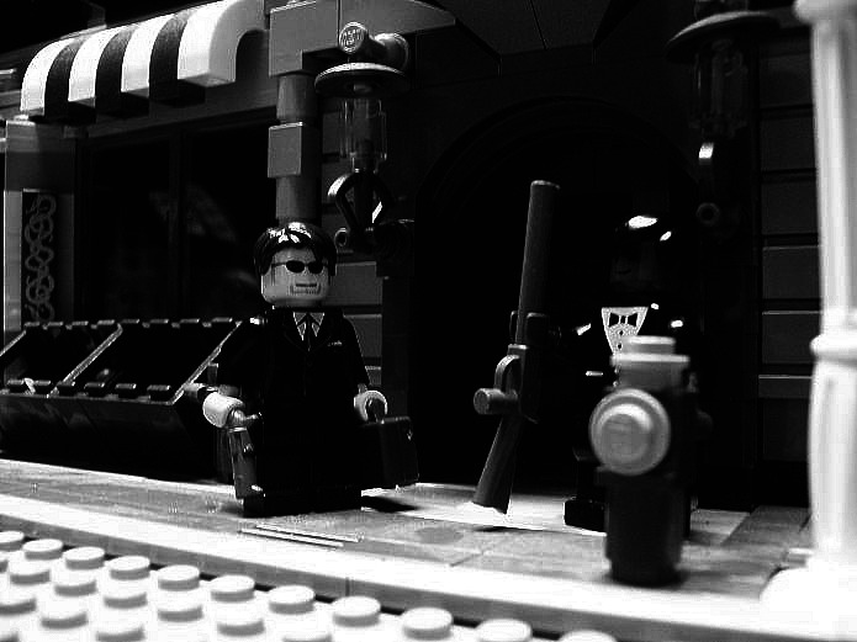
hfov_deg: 51.4
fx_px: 891
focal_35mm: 36
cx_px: 428
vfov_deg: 39.6
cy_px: 321
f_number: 2.7
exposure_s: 1/8
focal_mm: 6
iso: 200
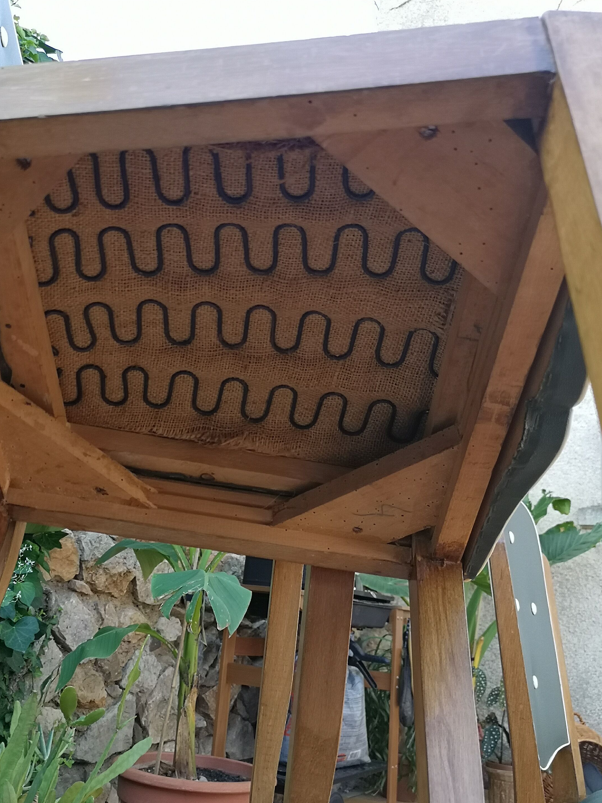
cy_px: 420
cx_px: 245
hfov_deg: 37.6
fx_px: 881
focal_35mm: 38
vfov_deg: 49.0
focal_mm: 5.58
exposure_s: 1/100
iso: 64
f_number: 1.8
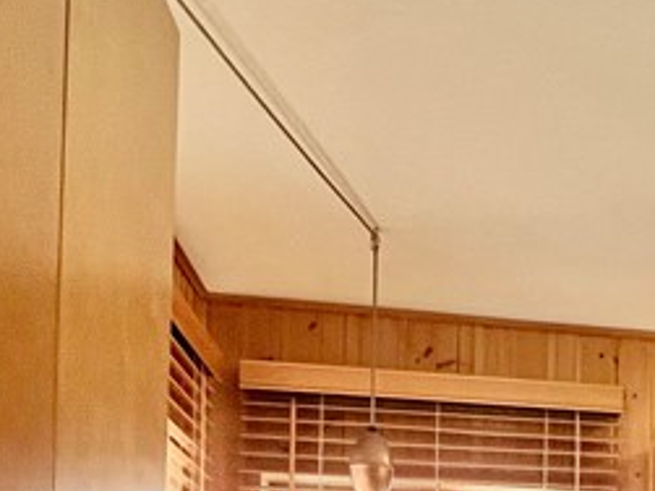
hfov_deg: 32.7
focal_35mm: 53
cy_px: 695
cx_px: 684
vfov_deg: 23.2
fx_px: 1002
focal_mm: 1.57
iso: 200
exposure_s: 1/120
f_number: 1.8
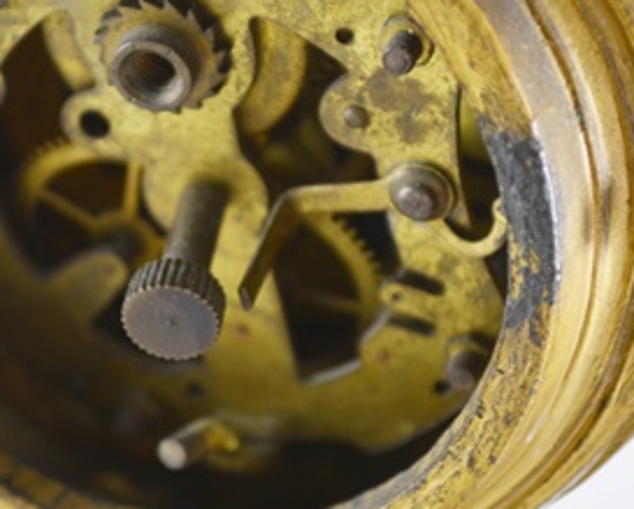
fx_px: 3194
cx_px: 246
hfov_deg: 11.3
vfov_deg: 9.1
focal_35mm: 170
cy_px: 216
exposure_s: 1/80
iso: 400
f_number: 5.6
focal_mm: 55
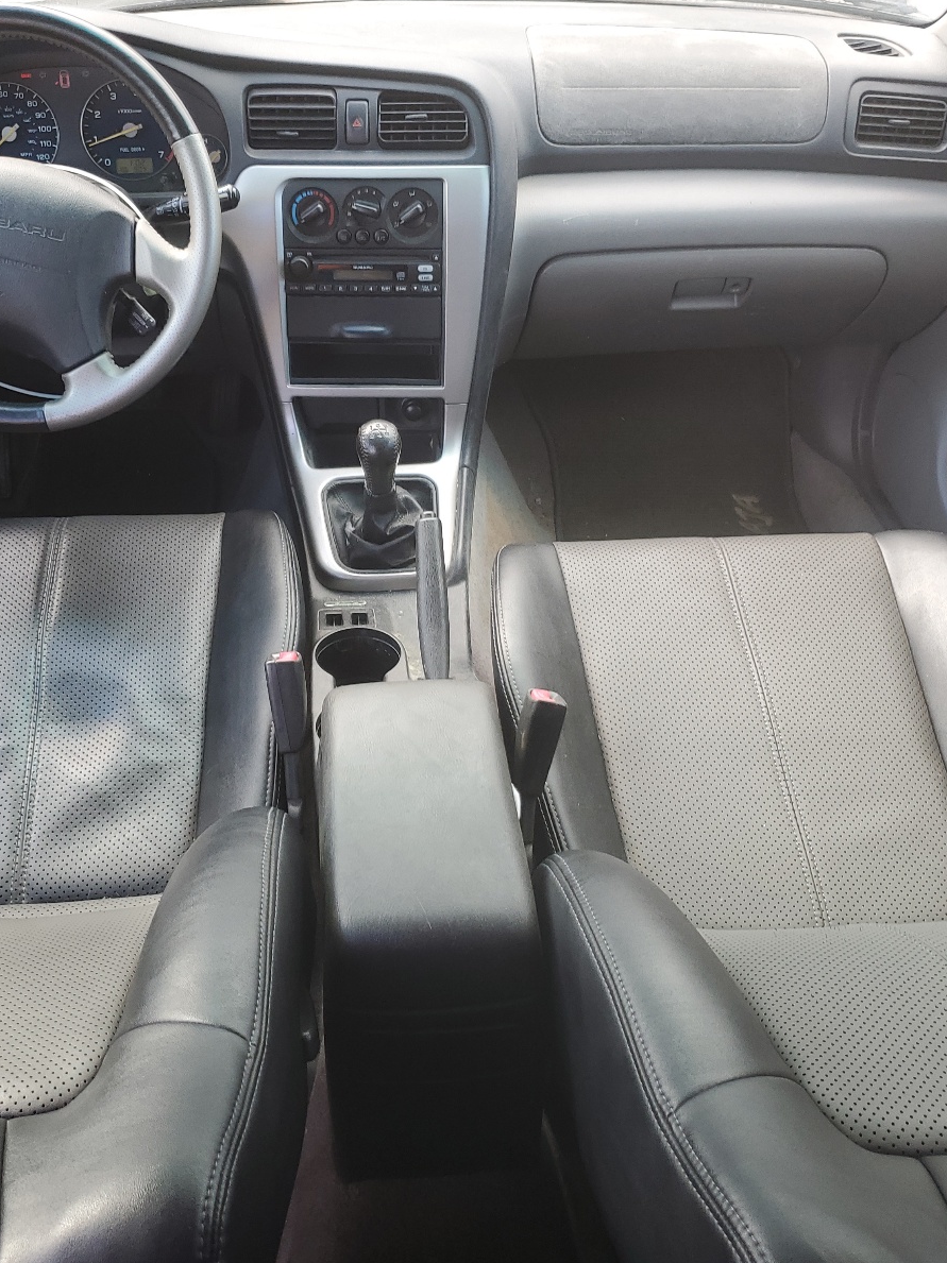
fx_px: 1277
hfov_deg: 40.6
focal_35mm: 35
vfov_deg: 52.6
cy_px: 634
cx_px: 411
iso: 50
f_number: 1.5
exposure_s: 1/122
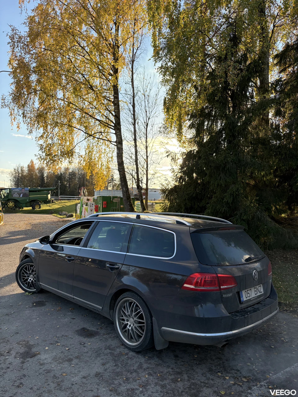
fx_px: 298
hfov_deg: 53.1
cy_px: 198
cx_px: 149
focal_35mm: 26
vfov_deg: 67.3
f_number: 1.6
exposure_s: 1/1155
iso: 64
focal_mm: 5.96
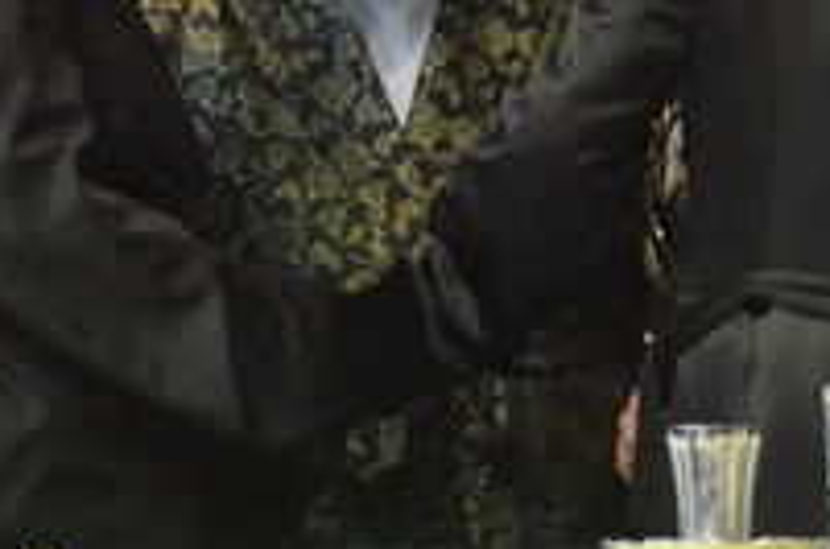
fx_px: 12605
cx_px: 347
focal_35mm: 548
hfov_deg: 3.8
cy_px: -161
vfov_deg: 2.5
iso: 3200
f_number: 4.5
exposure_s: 1/125
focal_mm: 92
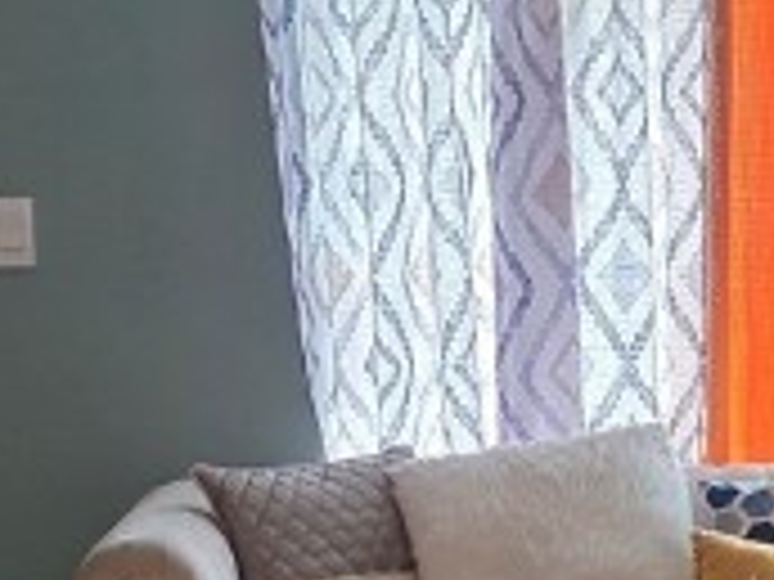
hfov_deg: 14.4
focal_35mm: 137
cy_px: 427
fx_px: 3063
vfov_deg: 10.8
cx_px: 504
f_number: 1.7
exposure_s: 1/120
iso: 400
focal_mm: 6.25
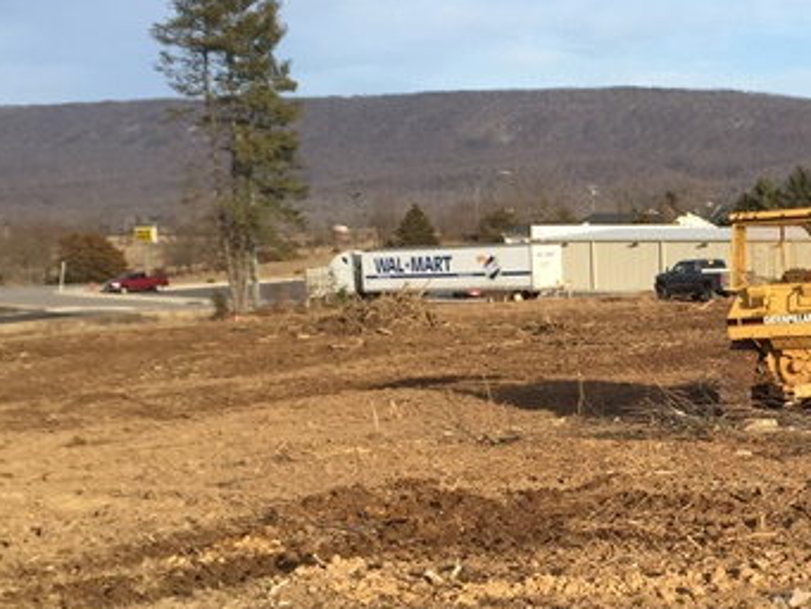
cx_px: 861
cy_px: 331
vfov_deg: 21.6
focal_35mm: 68
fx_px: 1594
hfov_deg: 26.6
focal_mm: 4.15
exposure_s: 1/1199
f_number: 2.2
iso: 32
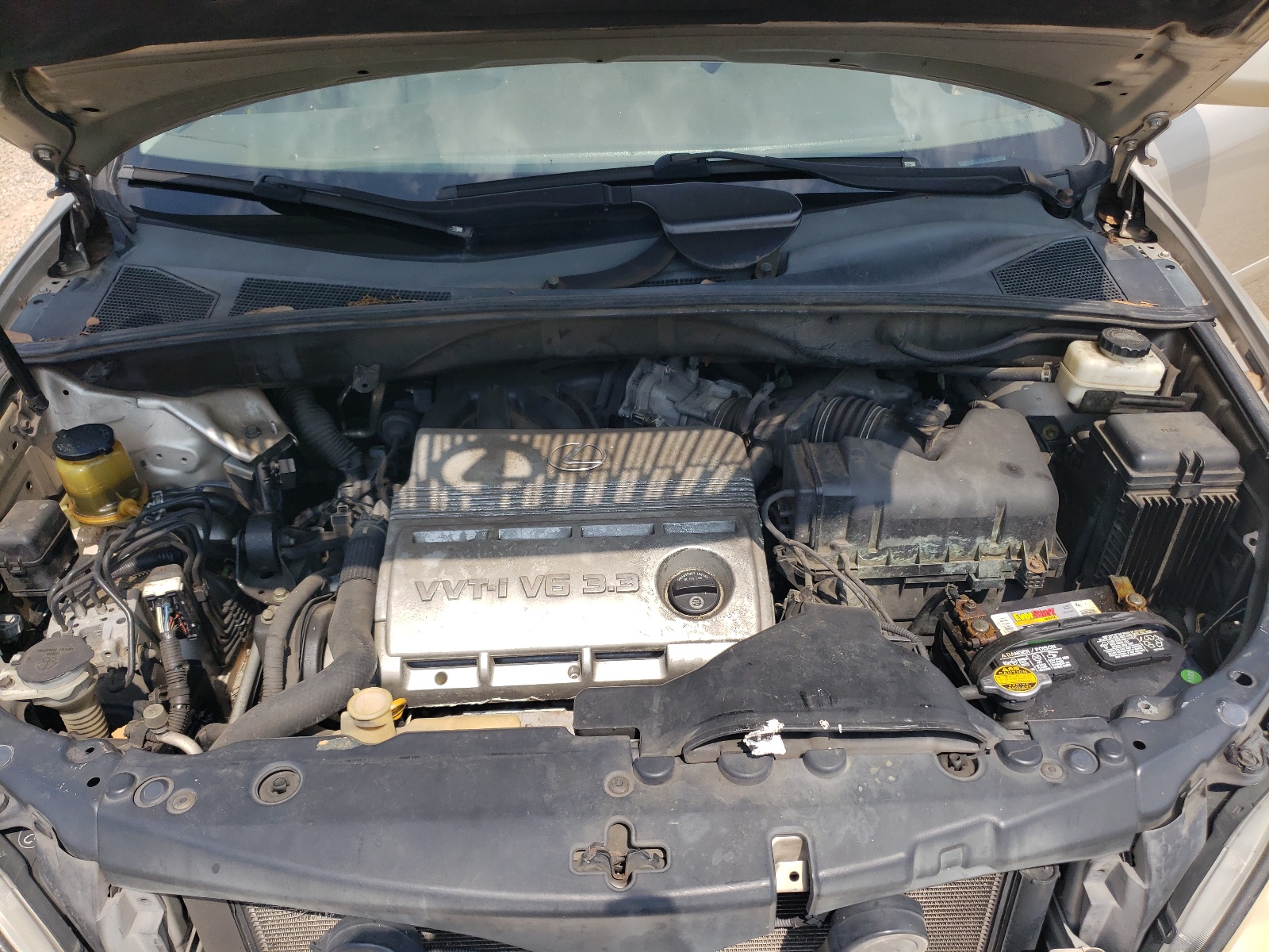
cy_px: 476
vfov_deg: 53.1
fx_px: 953
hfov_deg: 67.3
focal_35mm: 26
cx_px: 634
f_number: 1.5
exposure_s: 1/2500
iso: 50
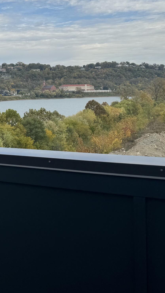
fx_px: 412
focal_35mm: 53
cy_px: 96
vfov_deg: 38.7
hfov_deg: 20.7
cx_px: -49
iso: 80
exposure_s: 1/4049
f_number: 1.78
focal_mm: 6.86
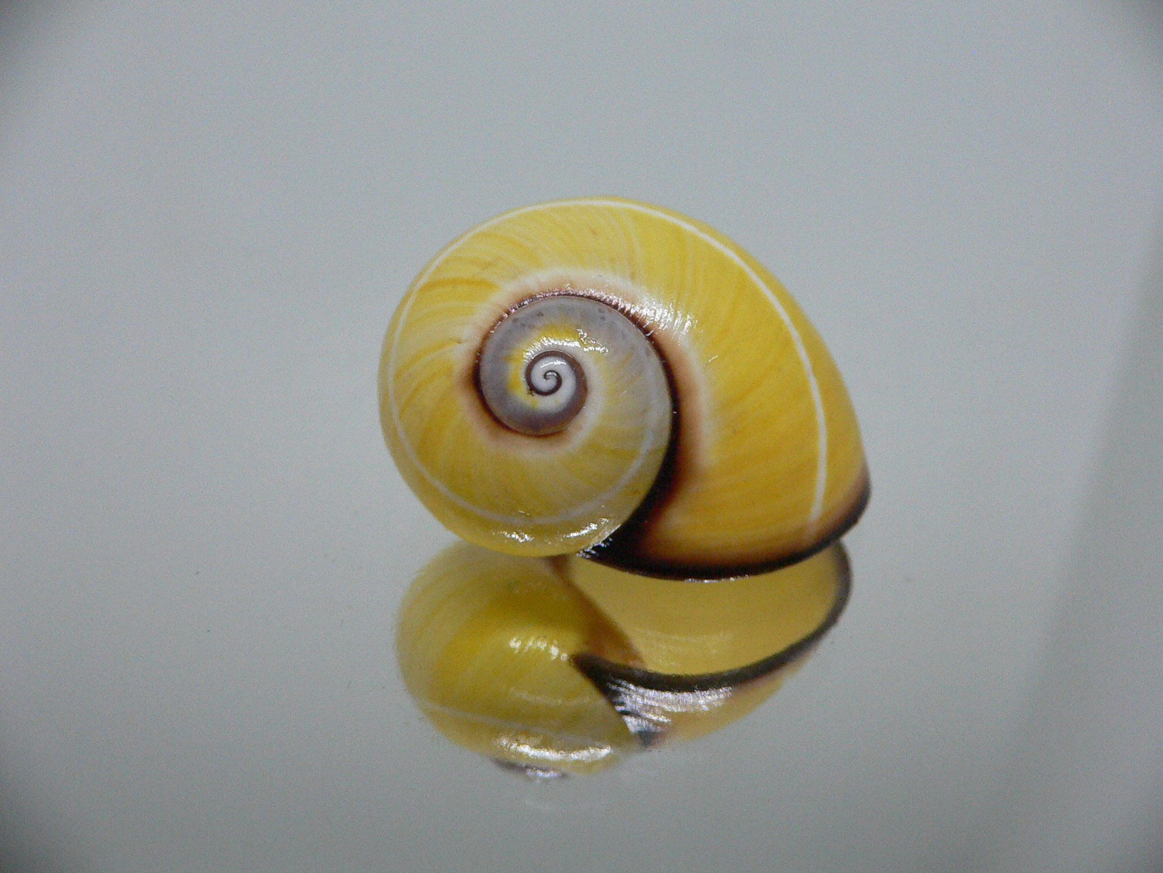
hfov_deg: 52.6
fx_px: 1176
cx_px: 582
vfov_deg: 40.7
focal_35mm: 35
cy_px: 436
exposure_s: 1/60
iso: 200
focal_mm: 4.6
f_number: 2.8
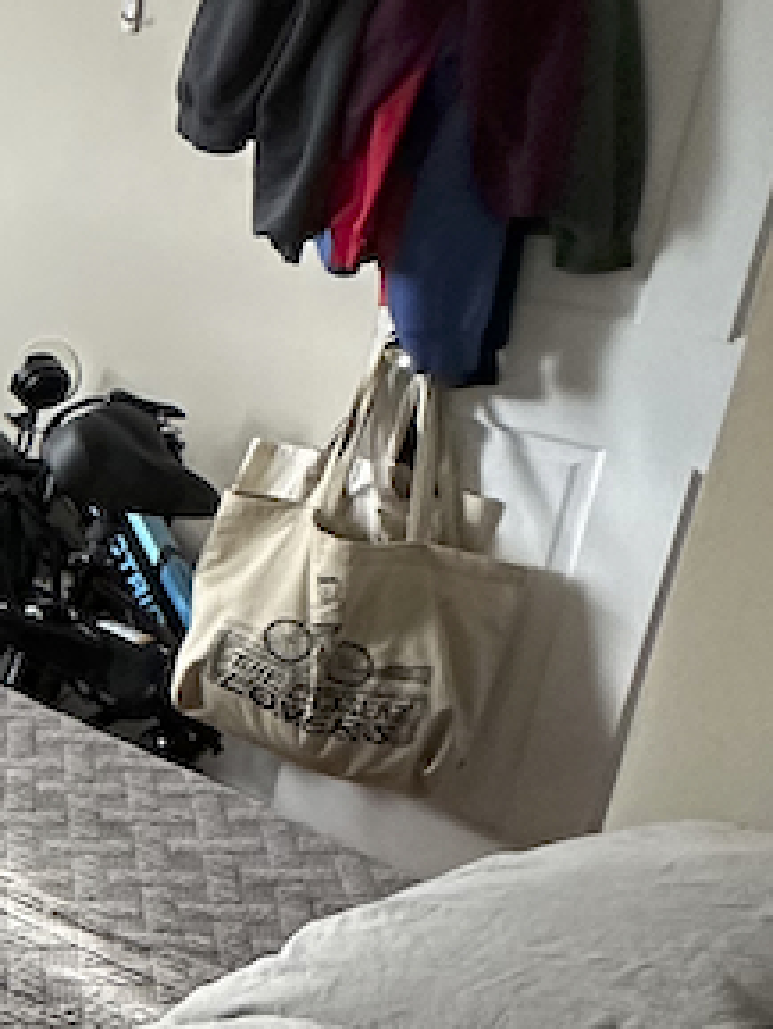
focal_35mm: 62
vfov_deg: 31.1
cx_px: -915
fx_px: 1845
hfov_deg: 16.1
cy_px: 431
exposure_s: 1/120
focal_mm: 2.22
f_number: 2.2
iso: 250
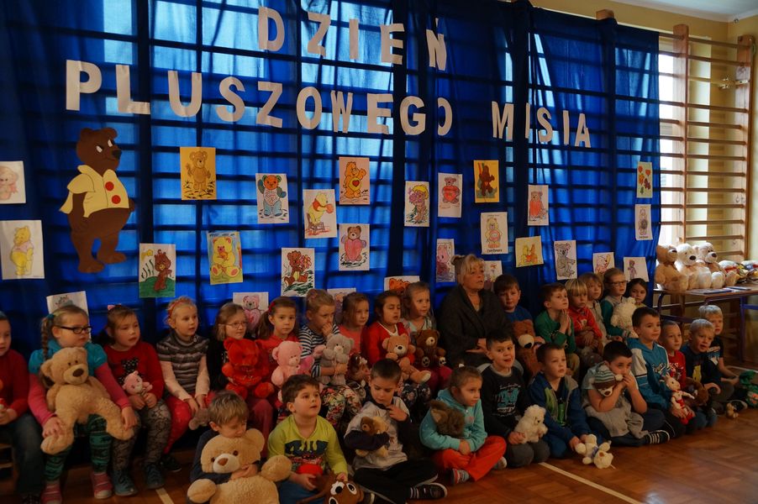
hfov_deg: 57.3
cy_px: 252
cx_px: 379
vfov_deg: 39.9
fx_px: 694
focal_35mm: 33
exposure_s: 1/60
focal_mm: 22
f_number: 4
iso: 1000
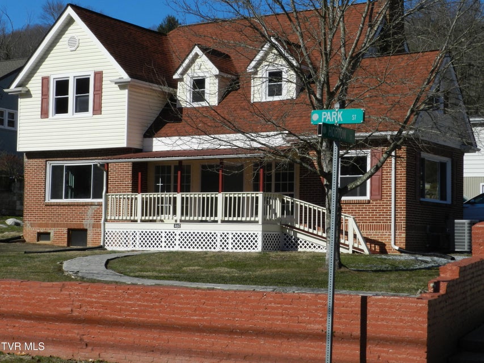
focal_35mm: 68
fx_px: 951
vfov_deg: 21.6
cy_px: 182
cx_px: 242
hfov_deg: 28.6
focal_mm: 12.1
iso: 160
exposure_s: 1/1000
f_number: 5.6
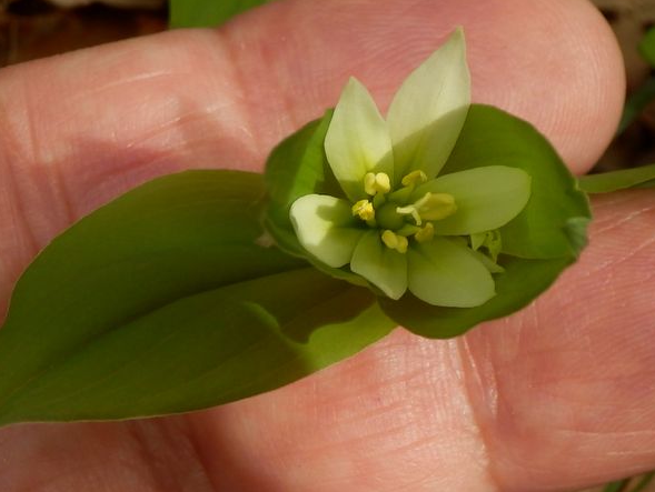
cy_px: 242
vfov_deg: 25.7
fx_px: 1080
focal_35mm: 57
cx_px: 349
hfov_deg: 33.7
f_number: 4
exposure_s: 1/100
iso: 80
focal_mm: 7.4
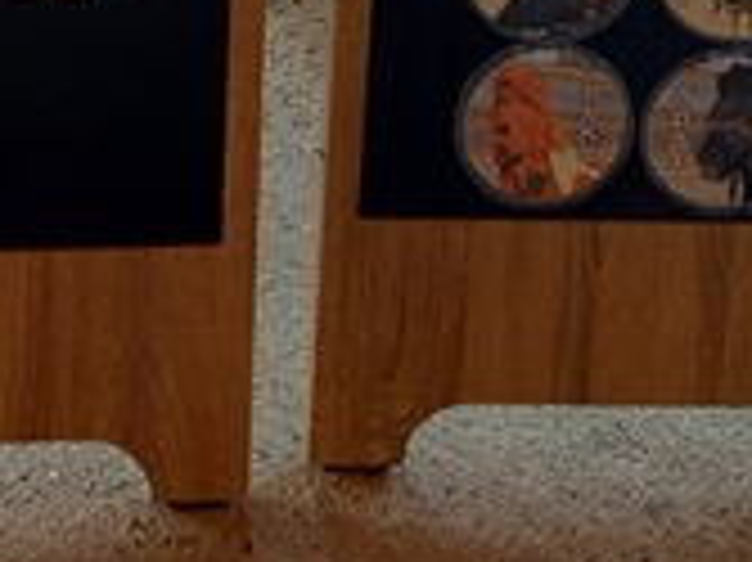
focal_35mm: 96
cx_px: -180
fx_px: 2084
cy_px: -459
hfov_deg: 19.2
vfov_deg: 13.7
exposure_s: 1/60
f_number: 1.8
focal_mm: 4.65
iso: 100
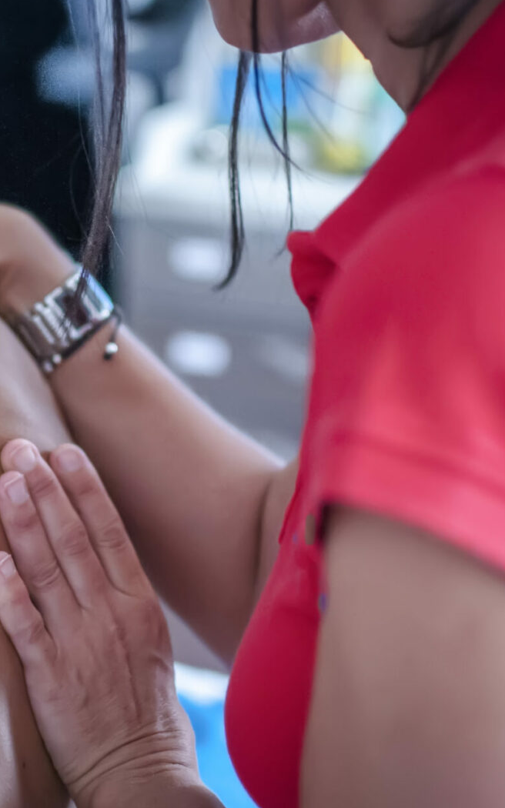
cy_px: 399
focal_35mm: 83
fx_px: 1824
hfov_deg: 15.6
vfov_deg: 25.0
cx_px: 40
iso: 1600
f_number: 1.8
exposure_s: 1/125
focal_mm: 35
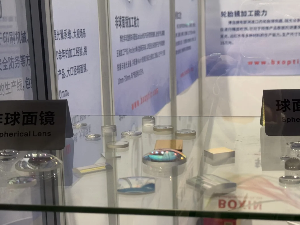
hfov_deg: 29.8
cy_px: 150
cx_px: 165
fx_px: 564
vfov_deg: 22.5
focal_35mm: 65
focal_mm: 6.76
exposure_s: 1/50
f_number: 1.78
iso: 250
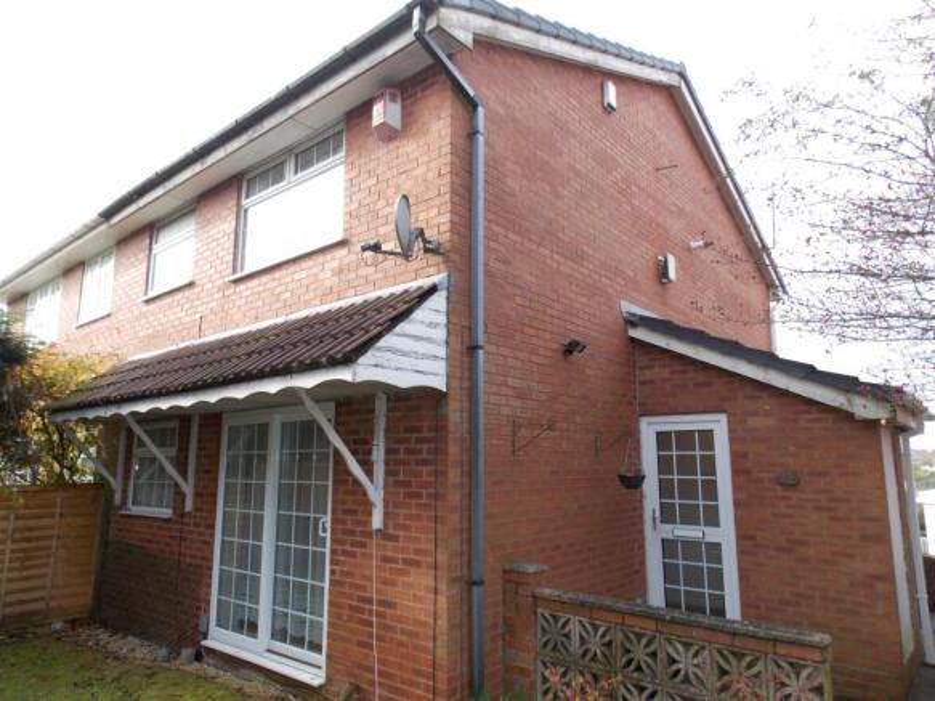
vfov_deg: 58.9
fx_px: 621
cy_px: 350
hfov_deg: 73.9
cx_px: 468
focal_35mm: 23
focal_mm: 4
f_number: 3.1
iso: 80
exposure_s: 1/160
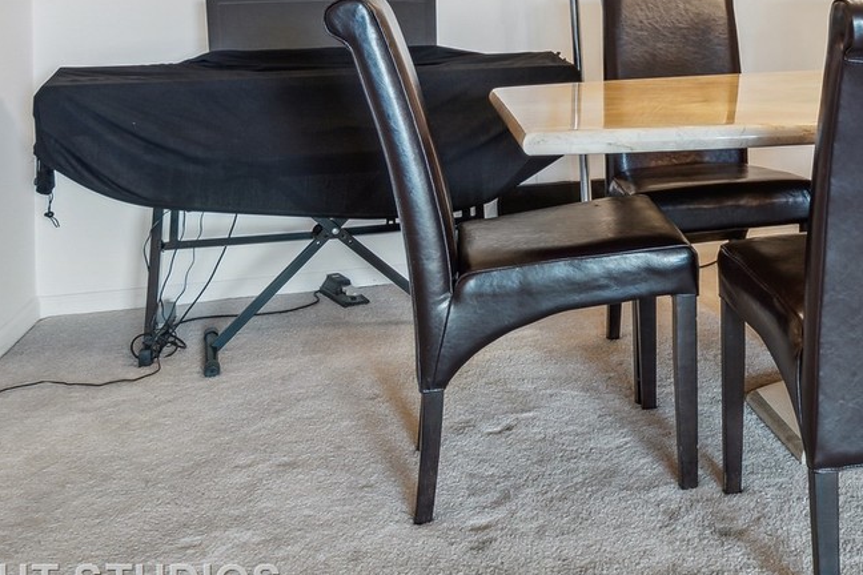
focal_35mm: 45
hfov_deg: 38.3
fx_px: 1079
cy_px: -64
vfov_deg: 27.3
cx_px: 879
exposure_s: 1/15
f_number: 8
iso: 200
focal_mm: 12
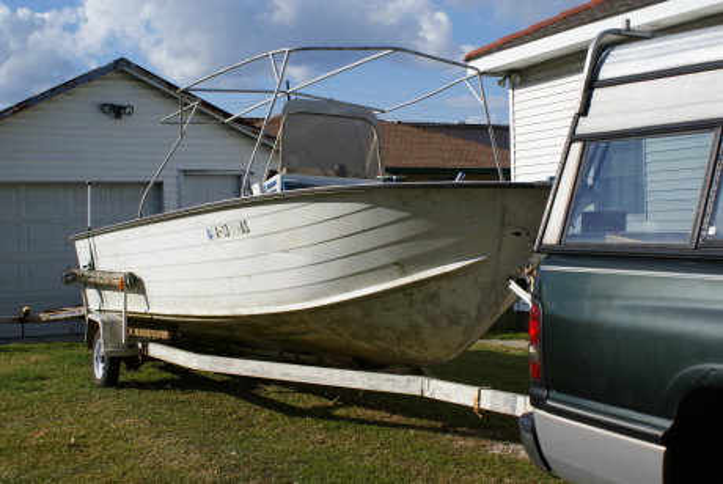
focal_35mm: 52
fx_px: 1056
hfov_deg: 37.8
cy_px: 242
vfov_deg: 25.8
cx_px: 362
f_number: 9
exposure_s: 1/320
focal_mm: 35
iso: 100
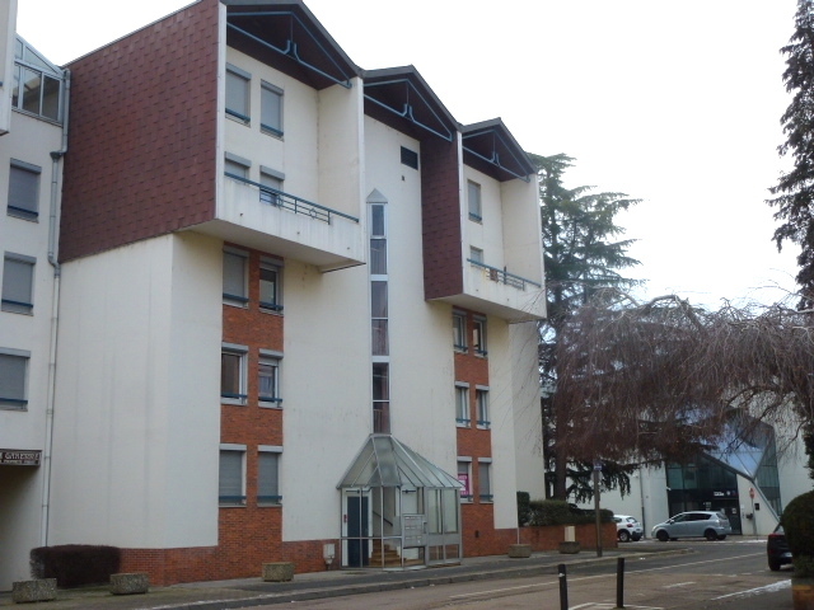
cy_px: 305
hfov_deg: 49.0
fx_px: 894
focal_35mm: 38
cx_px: 407
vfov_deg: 37.7
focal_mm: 6.8
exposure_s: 1/80
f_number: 3.8
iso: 100
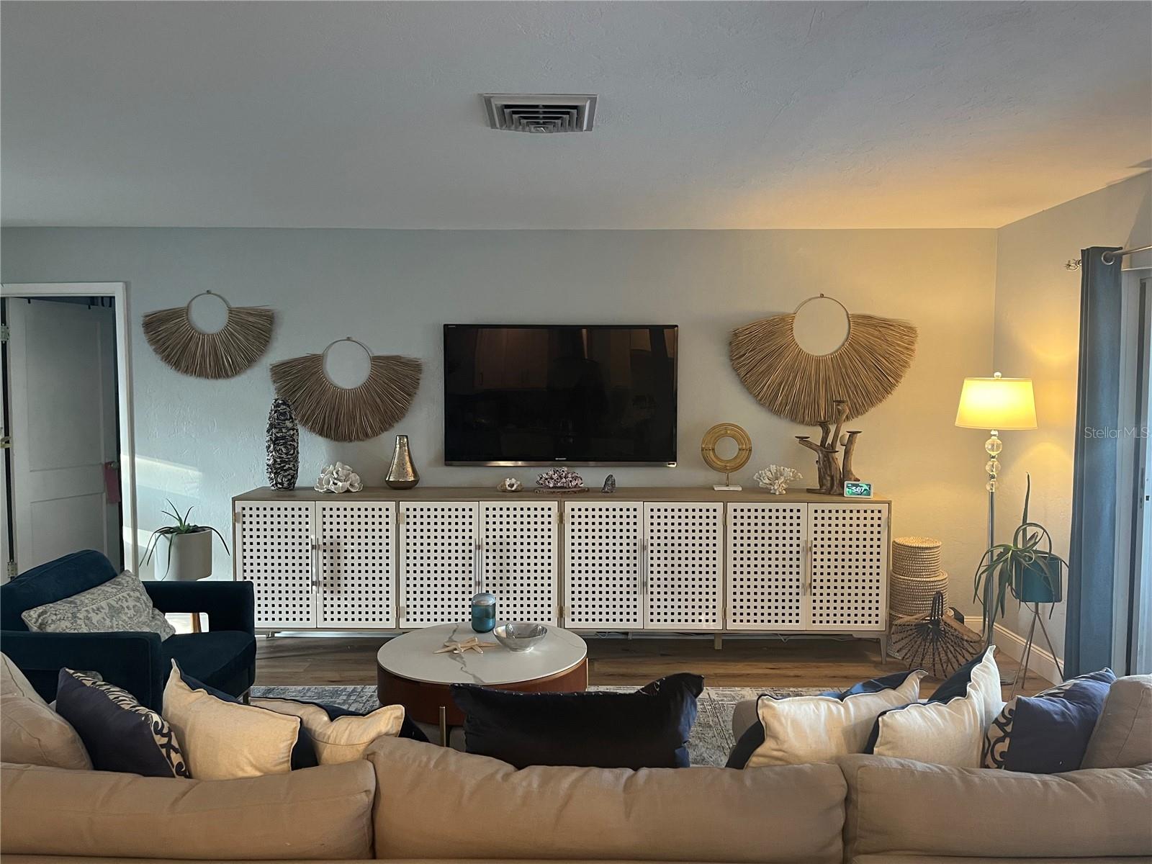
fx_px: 865
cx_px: 576
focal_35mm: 26
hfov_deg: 67.3
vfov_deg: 53.1
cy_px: 432
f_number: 1.6
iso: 250
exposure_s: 1/60
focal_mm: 5.1
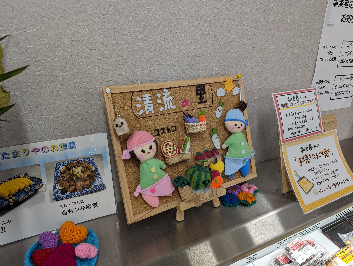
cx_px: 176
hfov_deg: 71.5
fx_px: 245
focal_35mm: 24
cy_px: 133
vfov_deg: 56.9
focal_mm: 6.9
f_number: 1.68
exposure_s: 1/60
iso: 22
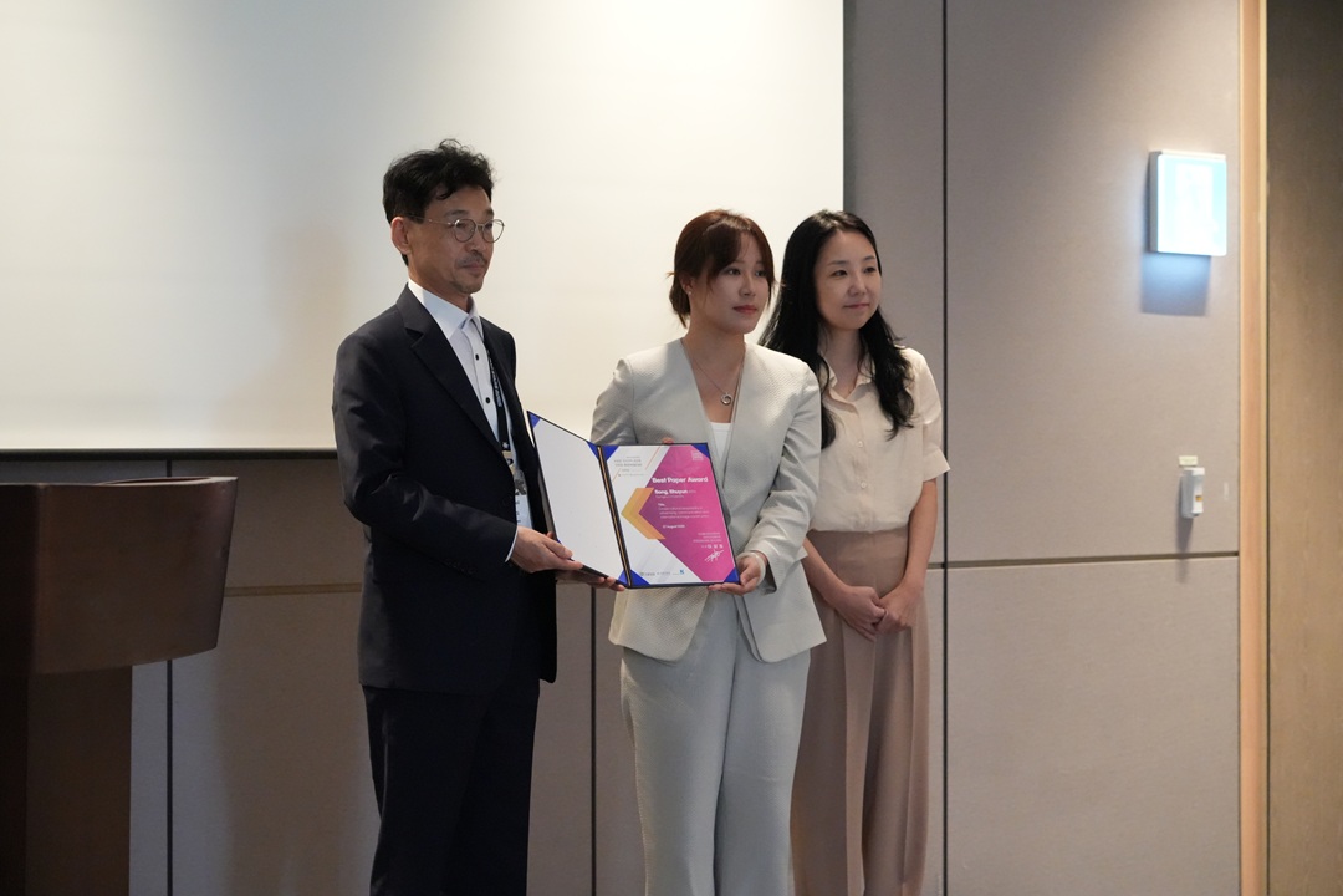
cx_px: 672
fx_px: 3245
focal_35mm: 87
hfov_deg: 23.4
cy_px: 448
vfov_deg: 15.7
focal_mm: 87
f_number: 5.6
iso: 12800
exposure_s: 1/250
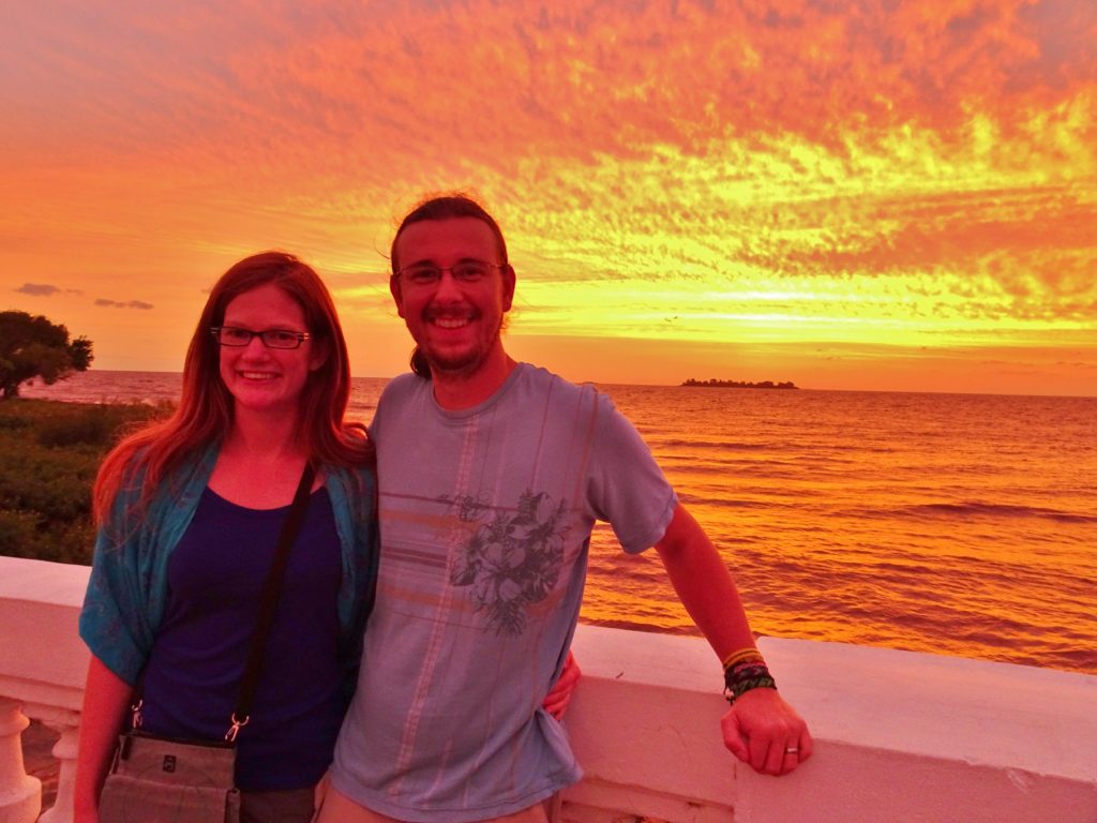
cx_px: 548
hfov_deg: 69.4
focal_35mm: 25
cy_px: 412
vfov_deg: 54.9
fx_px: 792
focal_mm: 4.25
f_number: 3.5
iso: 160
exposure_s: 1/30
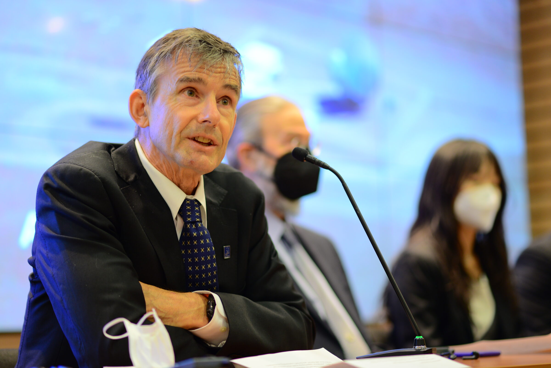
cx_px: 276
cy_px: 184
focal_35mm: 85
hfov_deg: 23.9
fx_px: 1301
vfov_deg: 16.1
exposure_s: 1/100
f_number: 1.8
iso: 500
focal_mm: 85
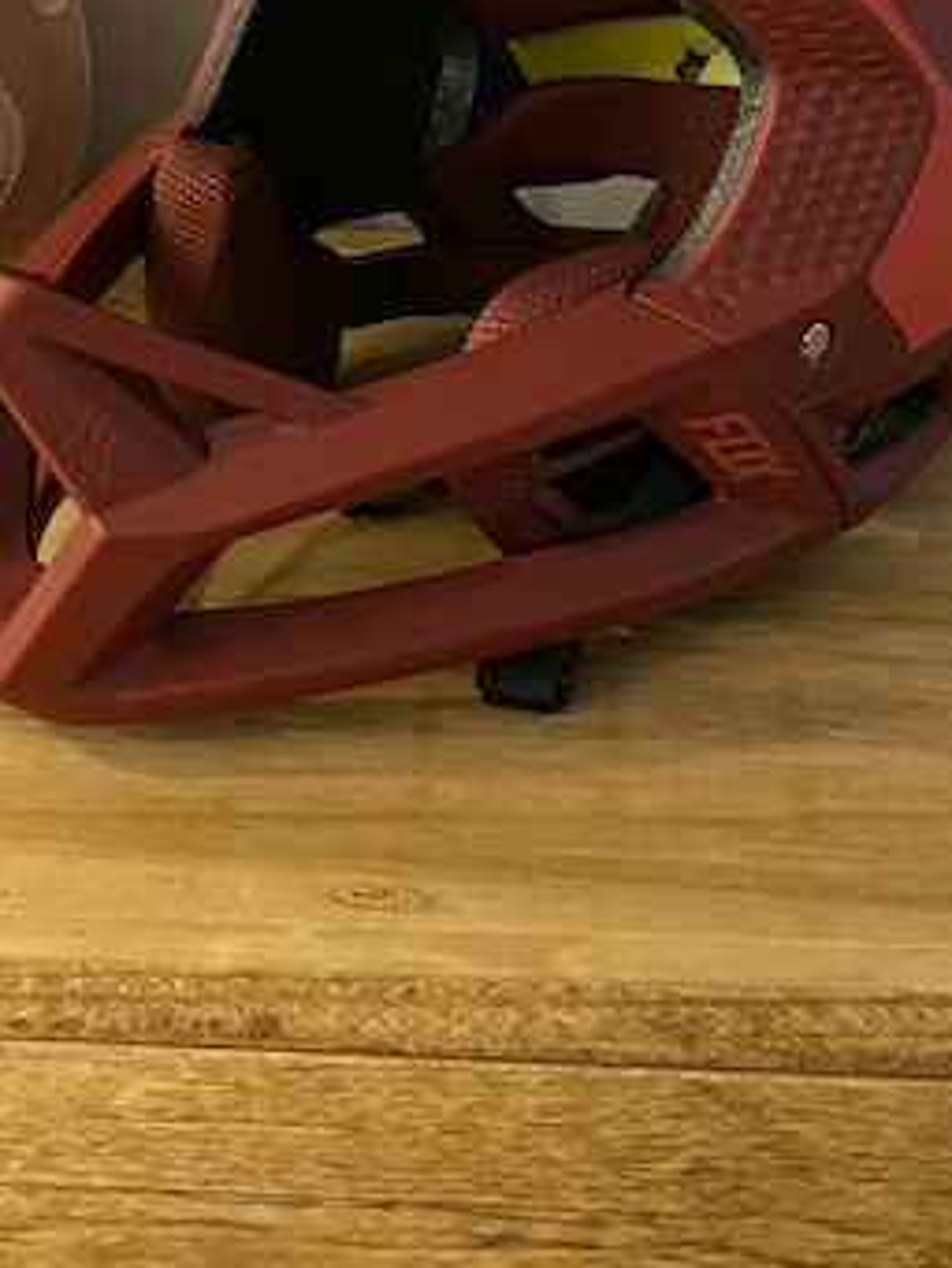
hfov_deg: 24.0
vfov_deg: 30.7
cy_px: 205
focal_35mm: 61
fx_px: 2235
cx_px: 517
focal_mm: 4.25
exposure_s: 1/30
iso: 500
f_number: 1.8
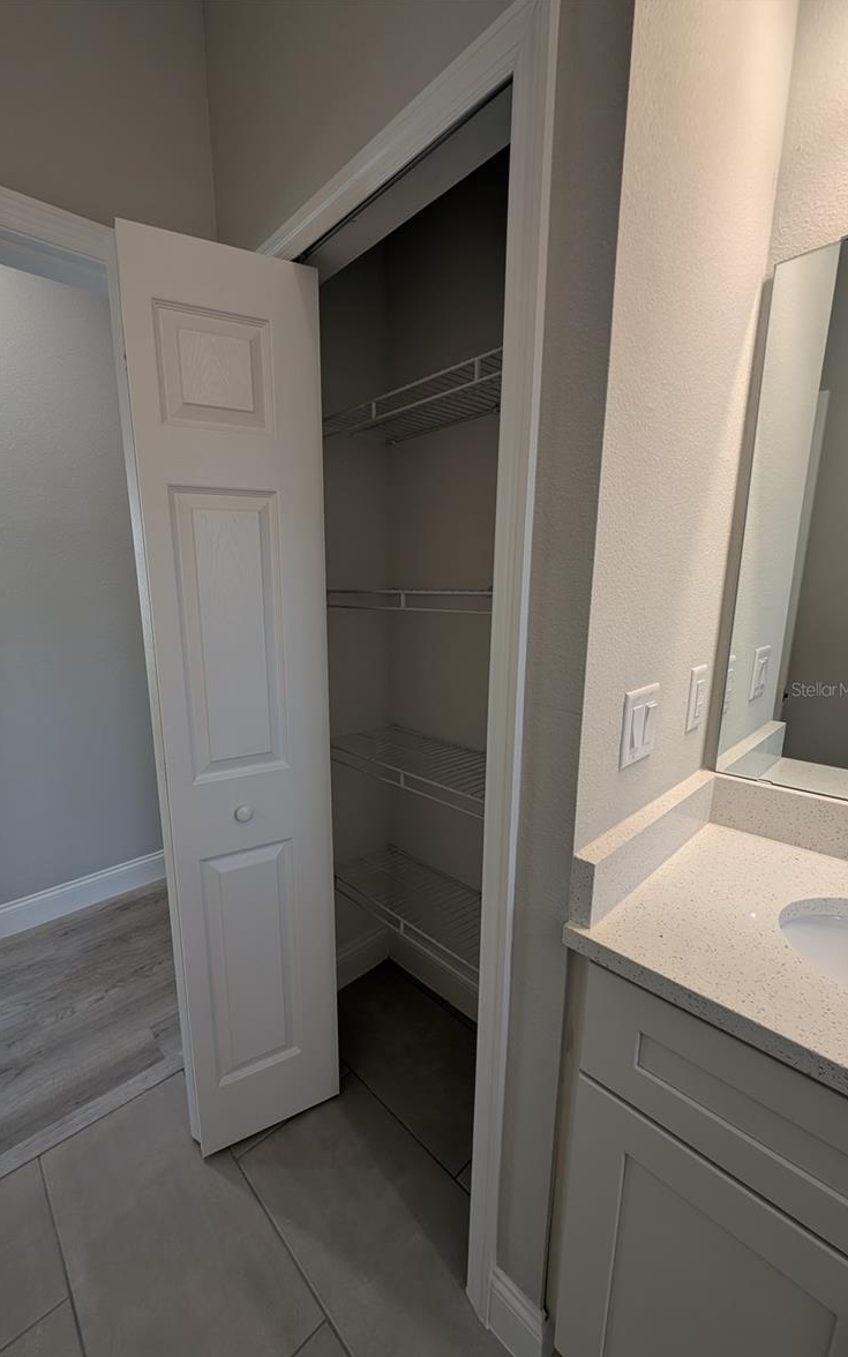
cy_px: 689
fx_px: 481
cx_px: 352
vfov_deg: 109.4
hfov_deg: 82.1
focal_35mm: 13
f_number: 1.95
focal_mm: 2.23
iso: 39
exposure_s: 1/60
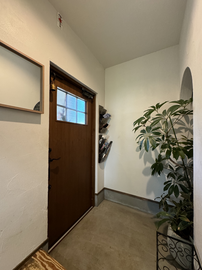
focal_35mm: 14
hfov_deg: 85.7
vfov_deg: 102.1
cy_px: 135
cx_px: 101
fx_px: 109
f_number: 2.2
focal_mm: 2.22
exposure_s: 1/60
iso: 400
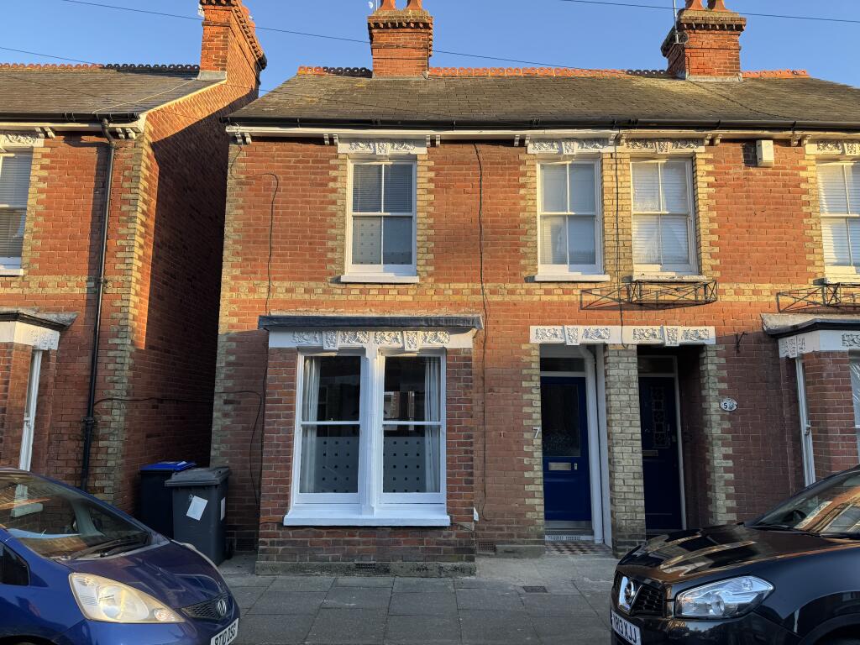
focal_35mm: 24
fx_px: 596
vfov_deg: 56.8
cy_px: 322
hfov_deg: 71.6
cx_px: 430
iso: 80
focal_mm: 6.86
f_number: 1.78
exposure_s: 1/488
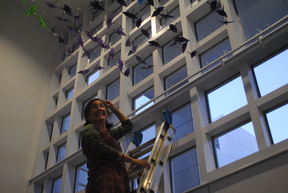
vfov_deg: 29.9
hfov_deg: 43.6
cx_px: 144
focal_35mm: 45
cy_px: 96
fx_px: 360
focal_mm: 30
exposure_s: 1/30
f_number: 4.5
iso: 720
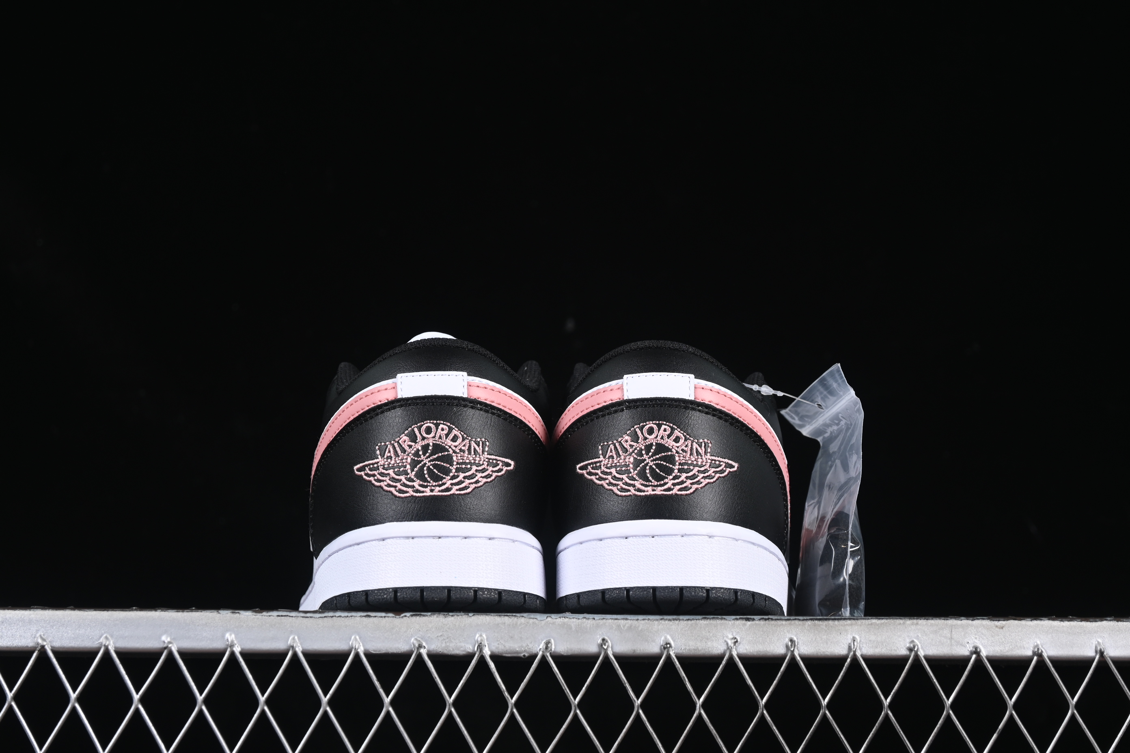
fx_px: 2354
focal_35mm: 75
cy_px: 376
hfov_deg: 27.0
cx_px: 565
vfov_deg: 18.2
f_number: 6.3
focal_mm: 50
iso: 160
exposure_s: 1/60
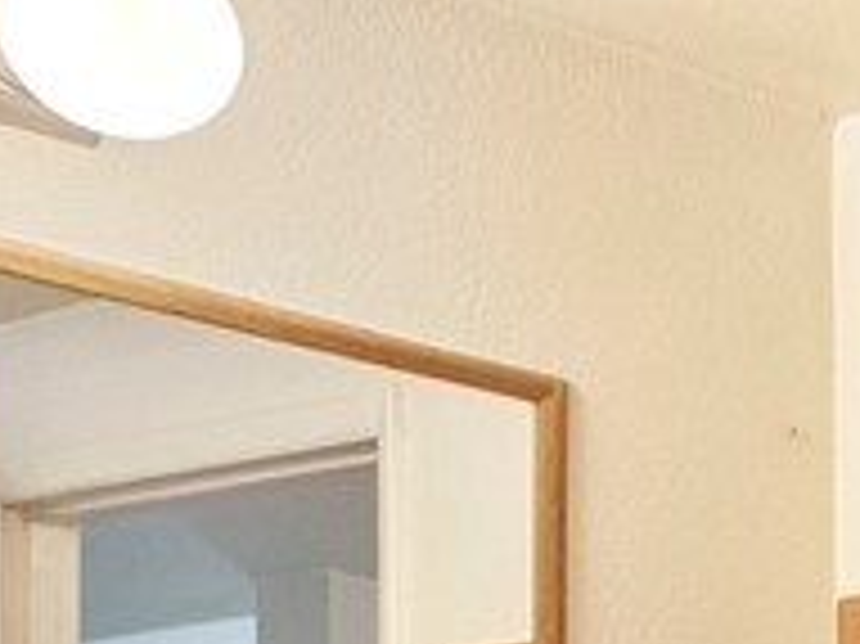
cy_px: 1392
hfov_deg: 9.4
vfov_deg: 9.2
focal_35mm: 148
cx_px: 2830
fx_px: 3685
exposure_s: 1/5
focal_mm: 17.4
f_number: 6.3
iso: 400
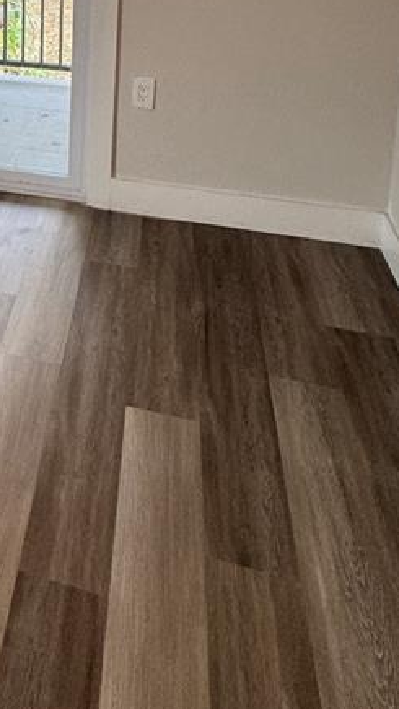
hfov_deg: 24.9
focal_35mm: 42
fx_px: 791
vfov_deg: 40.8
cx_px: -107
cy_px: -34
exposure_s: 1/120
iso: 160
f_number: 2.2
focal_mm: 2.22
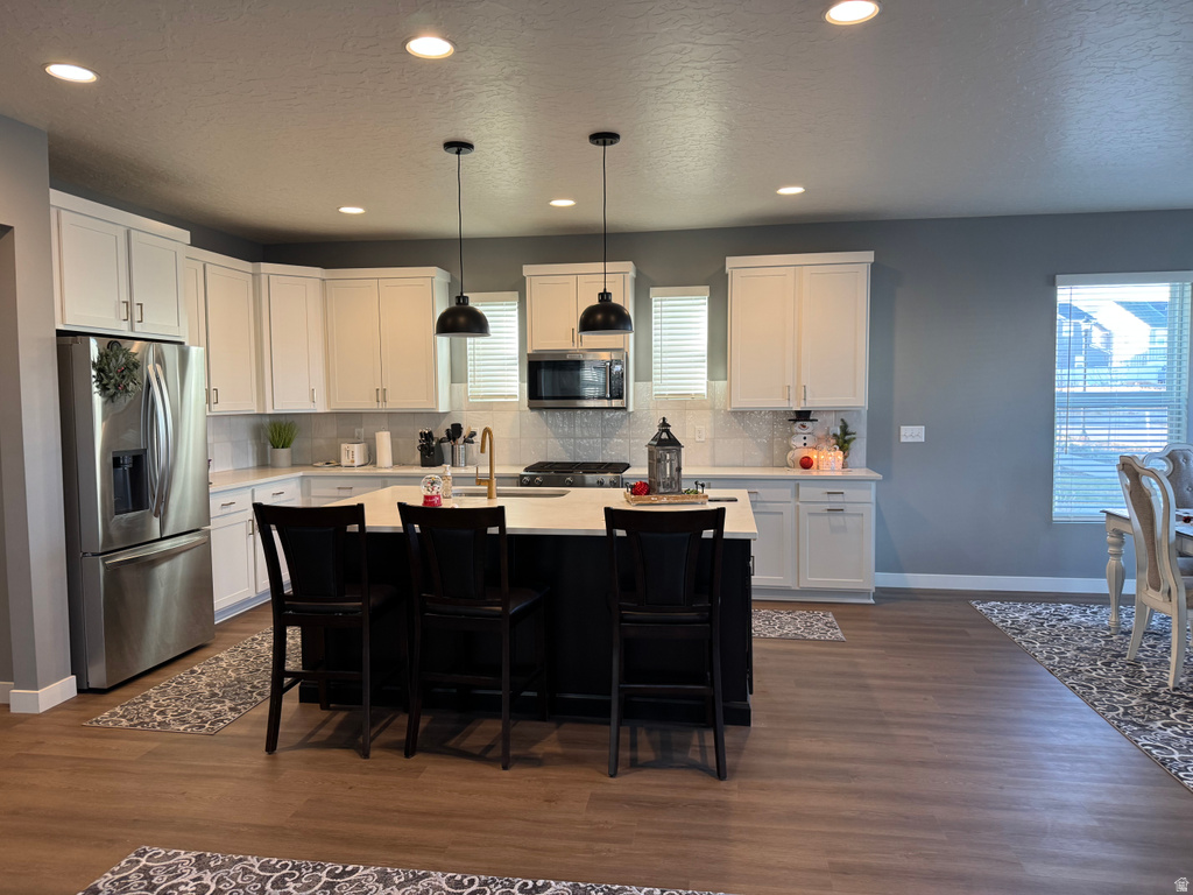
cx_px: 596
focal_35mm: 24
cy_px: 448
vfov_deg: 56.8
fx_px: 827
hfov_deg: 71.6
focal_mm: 6.76
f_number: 1.78
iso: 160
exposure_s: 1/60
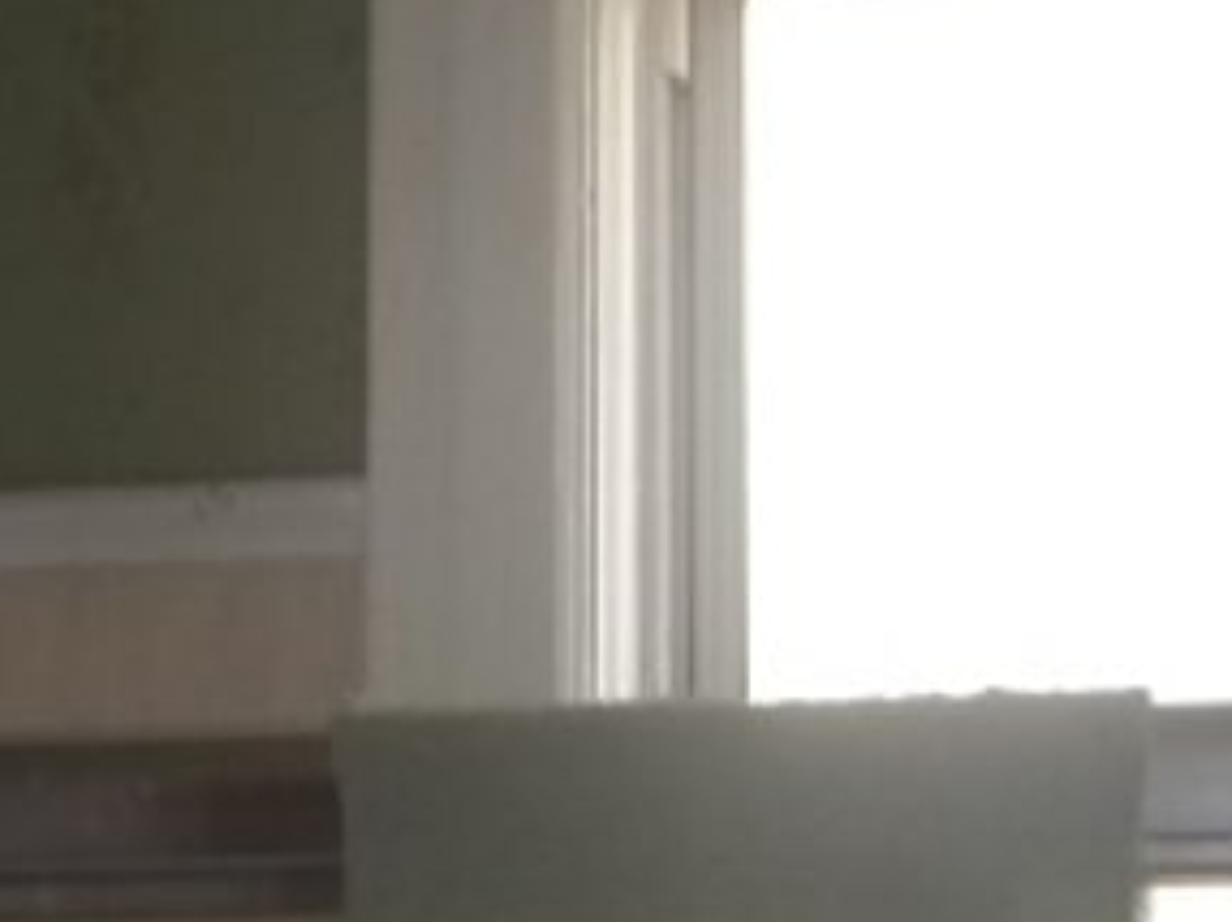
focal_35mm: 154
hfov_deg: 12.8
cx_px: 310
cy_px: 1163
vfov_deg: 9.5
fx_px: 5476
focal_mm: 5.9
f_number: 3.3
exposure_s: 1/40
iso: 64
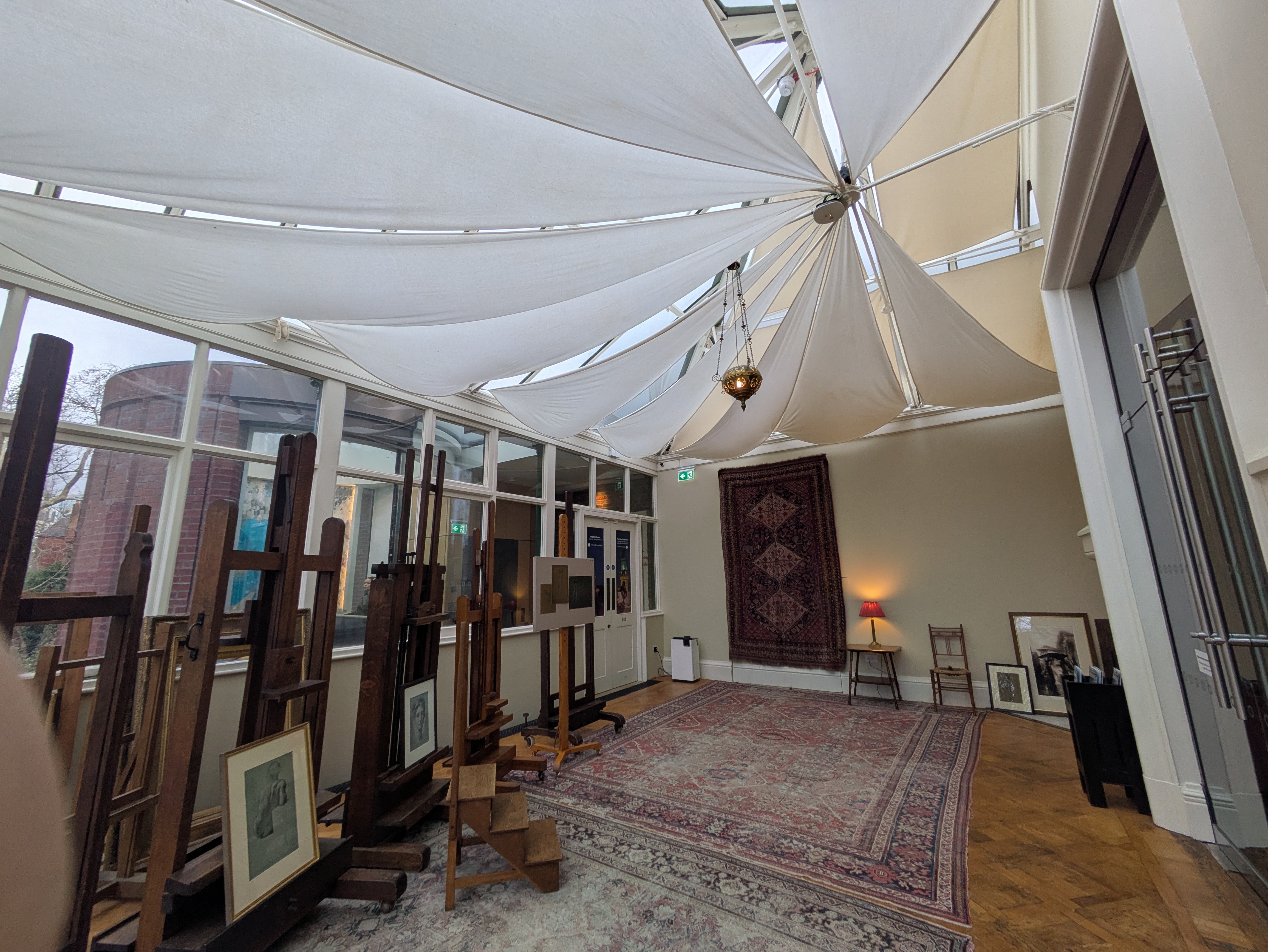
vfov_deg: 85.7
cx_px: 634
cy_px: 476
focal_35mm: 14
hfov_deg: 102.0
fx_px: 513
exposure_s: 1/100
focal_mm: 1.83
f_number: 2.2
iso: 53
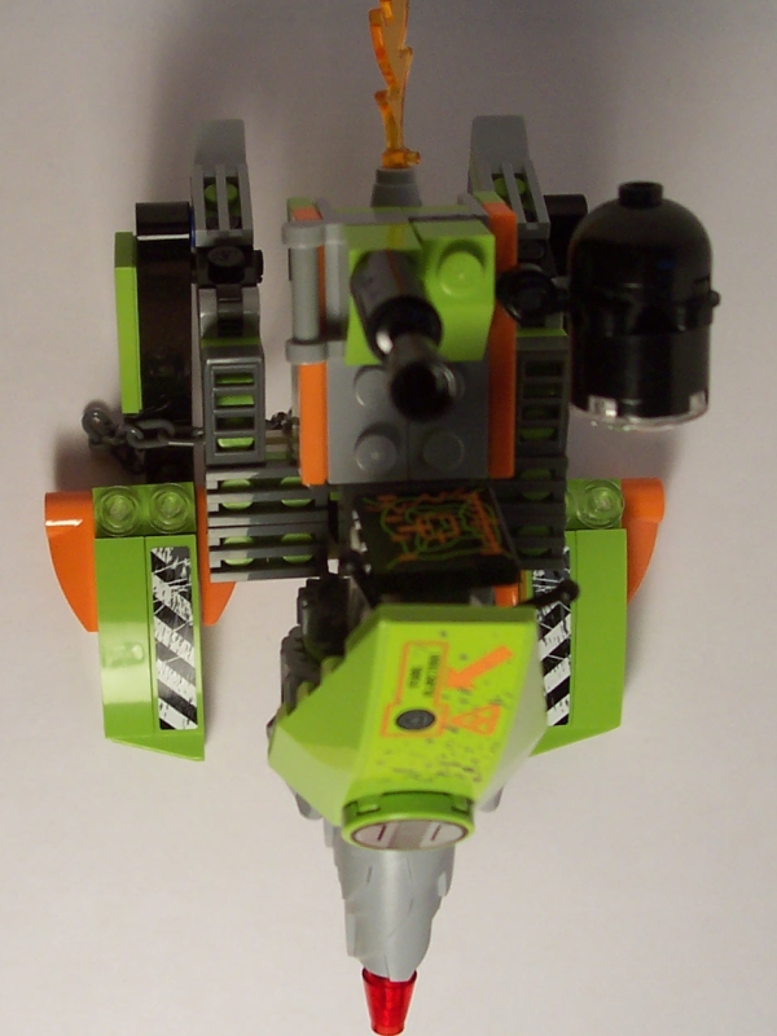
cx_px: 388
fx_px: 1107
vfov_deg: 50.1
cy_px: 518
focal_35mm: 37
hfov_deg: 38.7
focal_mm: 5.6
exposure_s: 1/60
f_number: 2.8
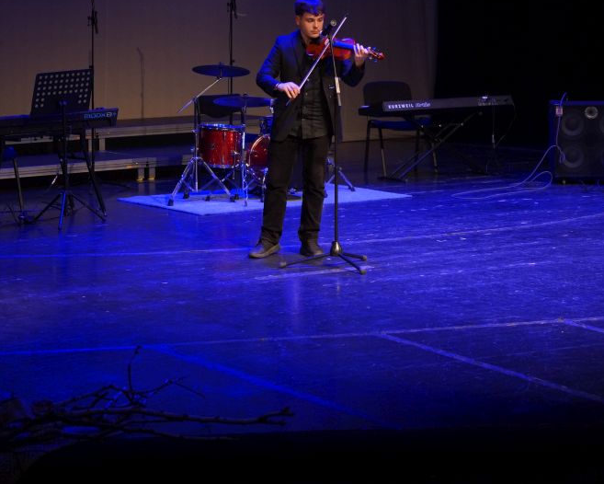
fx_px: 1895
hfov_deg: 18.1
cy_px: 61
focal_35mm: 106
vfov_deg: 14.4
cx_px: 302
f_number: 3.2
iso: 1600
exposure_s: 1/100
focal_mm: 50
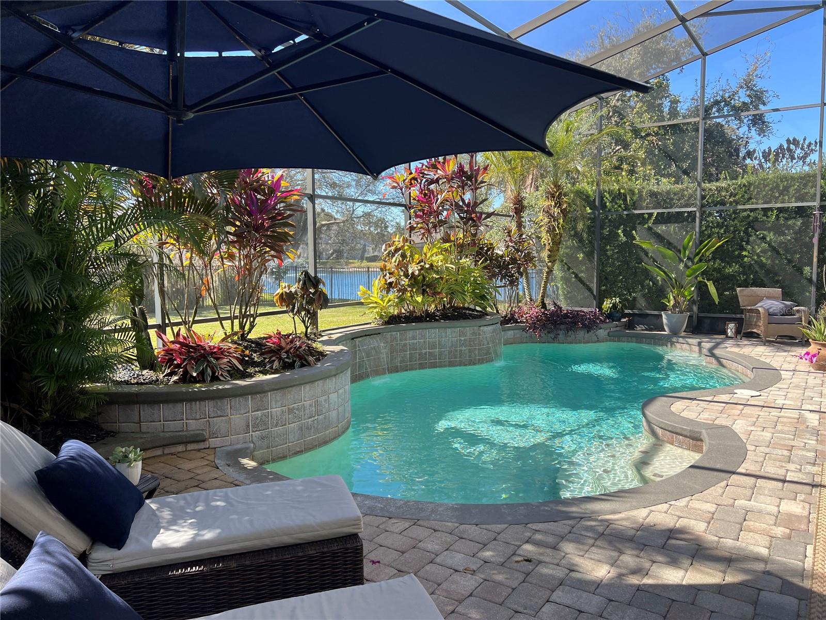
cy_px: 310
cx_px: 413
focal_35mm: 26
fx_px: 620
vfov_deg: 53.1
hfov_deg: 67.3
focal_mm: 5.7
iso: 50
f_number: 1.5
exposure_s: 1/709
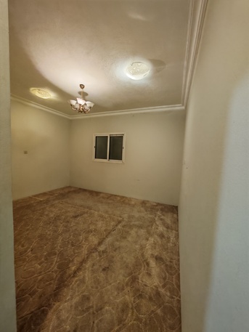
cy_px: 166
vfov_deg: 106.2
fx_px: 125
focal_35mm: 13
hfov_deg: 89.9
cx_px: 124
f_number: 2
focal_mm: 1.82
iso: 400
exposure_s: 1/30
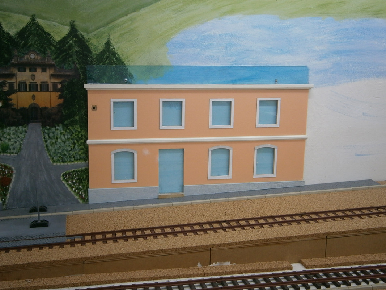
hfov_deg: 40.4
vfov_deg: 30.9
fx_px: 524
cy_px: 145
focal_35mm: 47
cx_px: 193
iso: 125
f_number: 3.4
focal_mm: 8.3
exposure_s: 1/13
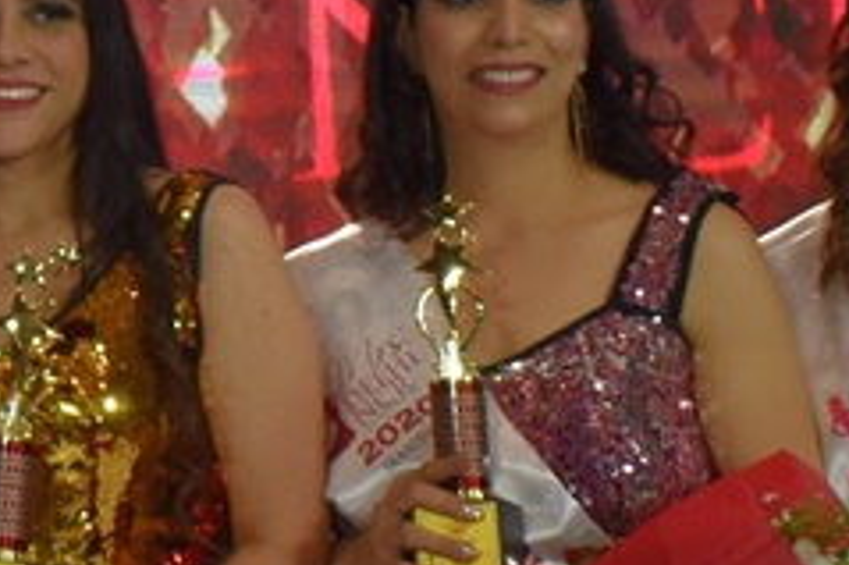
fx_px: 3841
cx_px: -625
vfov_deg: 8.4
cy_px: 99
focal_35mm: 163
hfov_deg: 11.8
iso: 400
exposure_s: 1/250
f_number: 3.5
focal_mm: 18
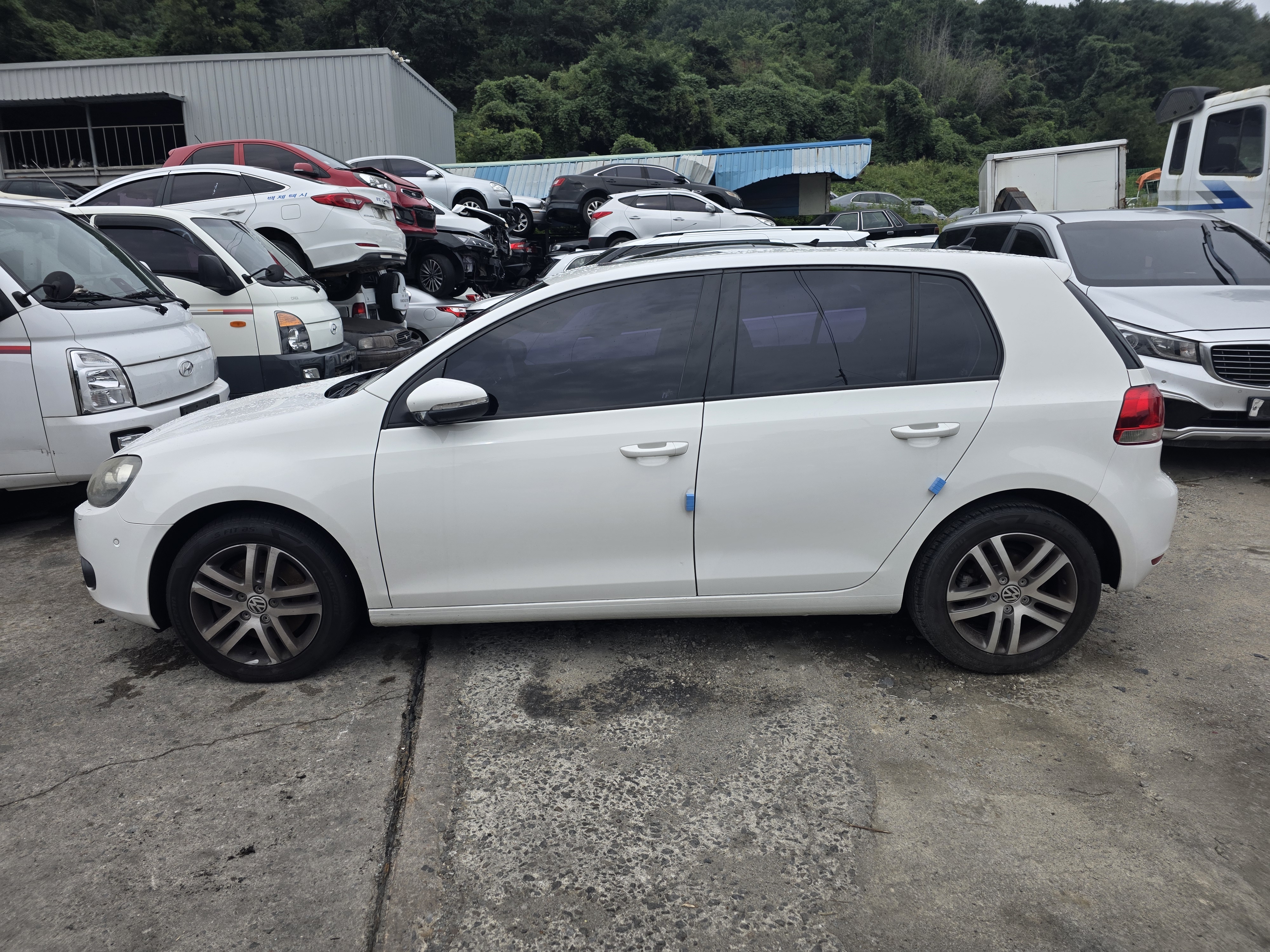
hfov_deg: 73.9
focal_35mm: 23
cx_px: 635
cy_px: 476
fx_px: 844
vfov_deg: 58.9
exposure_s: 1/3972
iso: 80
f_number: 1.7
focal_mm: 6.3
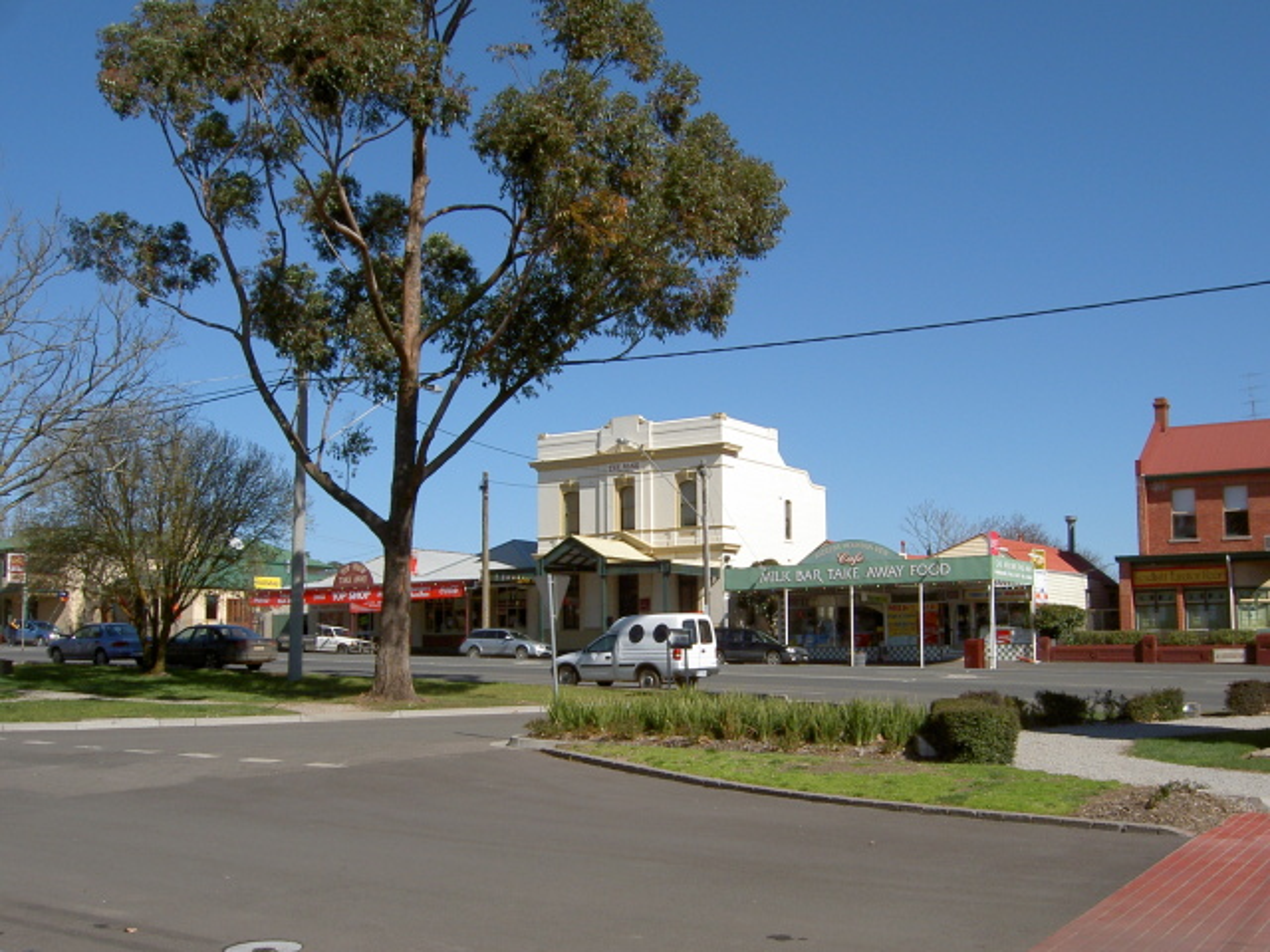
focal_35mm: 34
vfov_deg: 41.8
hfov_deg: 54.0
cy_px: 476
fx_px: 1247
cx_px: 635
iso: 50
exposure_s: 1/500
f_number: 4.7
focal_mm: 5.6
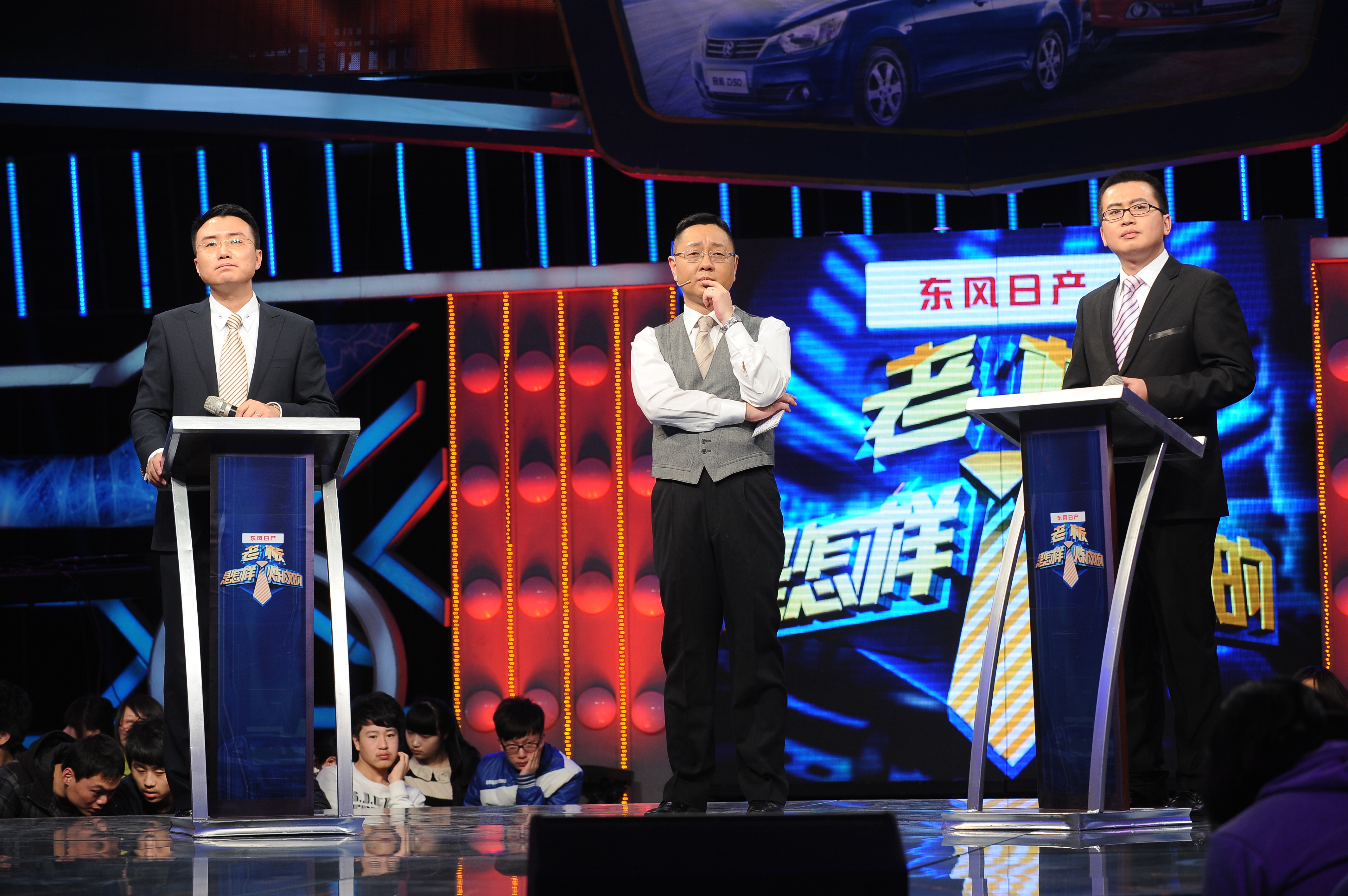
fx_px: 3368
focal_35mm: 90
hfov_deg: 22.6
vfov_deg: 15.2
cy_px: 448
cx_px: 674
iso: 640
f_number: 5
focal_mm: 90
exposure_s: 1/125
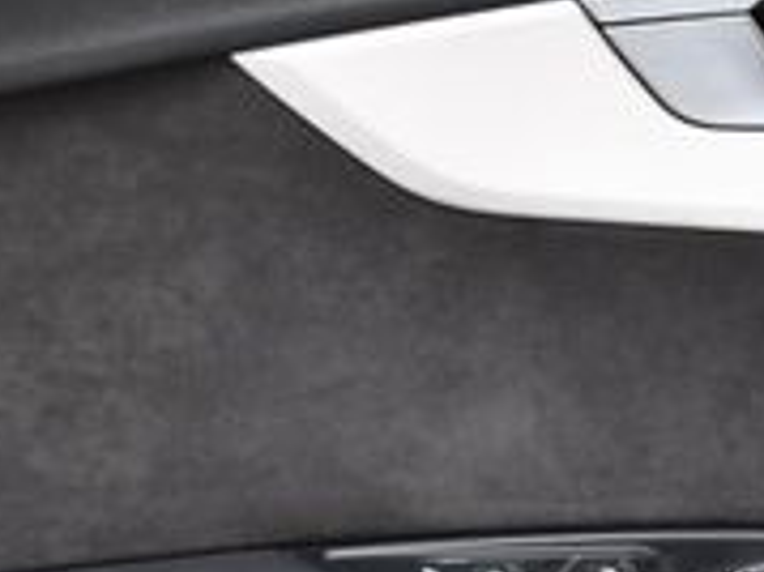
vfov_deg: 11.9
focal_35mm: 124
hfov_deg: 15.8
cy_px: 512
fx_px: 2735
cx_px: 546
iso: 560
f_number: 4
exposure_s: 1/250
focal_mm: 24
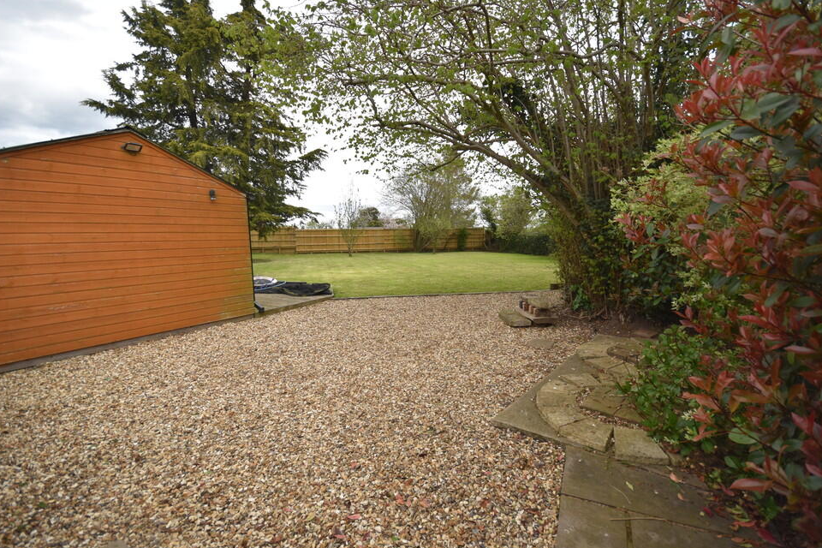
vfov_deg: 73.7
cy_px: 271
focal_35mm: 16
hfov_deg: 96.7
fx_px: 365
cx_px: 430
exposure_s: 1/250
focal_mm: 10
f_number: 5.6
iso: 220
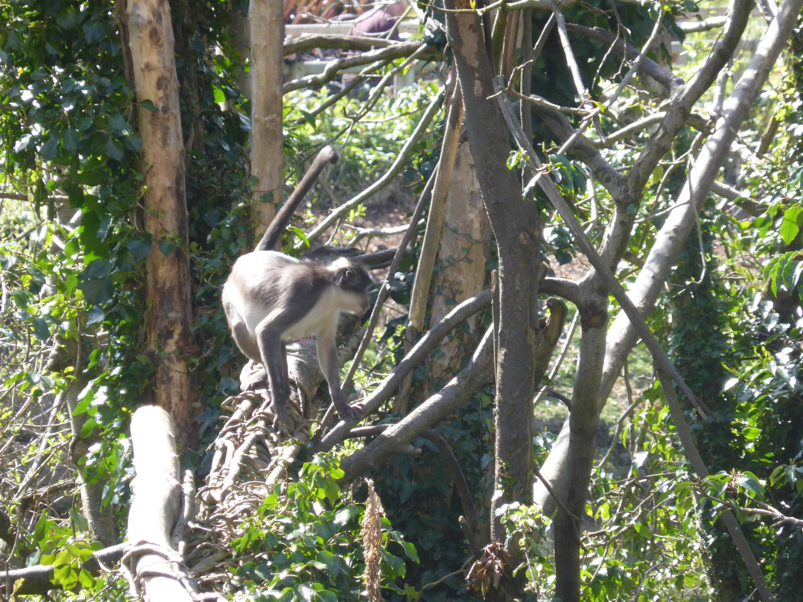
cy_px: 301
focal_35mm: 386
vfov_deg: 3.9
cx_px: 402
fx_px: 8954
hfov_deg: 5.1
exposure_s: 1/100
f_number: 5.9
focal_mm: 68.9
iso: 160
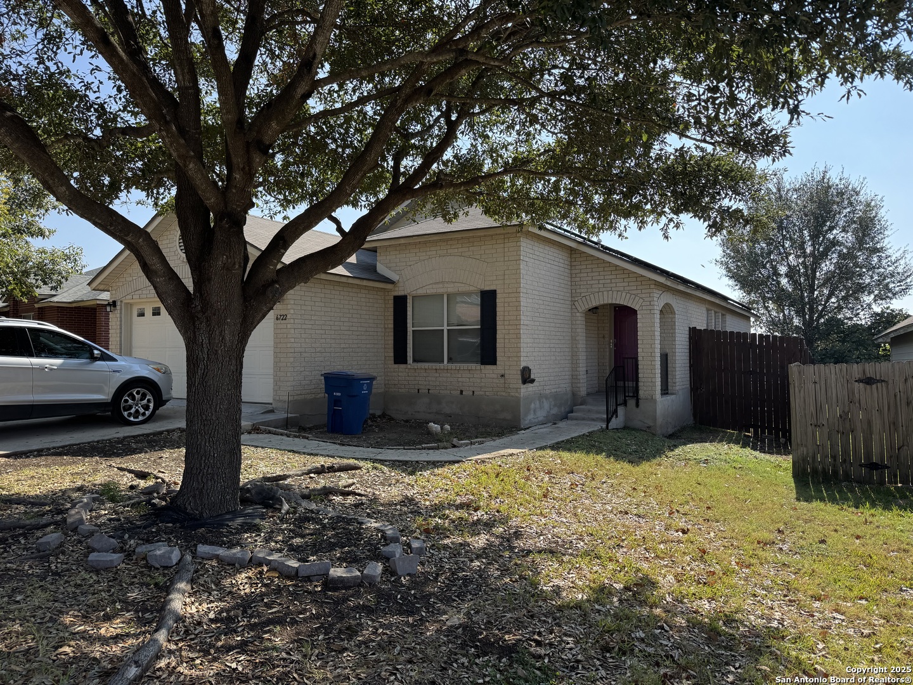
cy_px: 342
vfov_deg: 56.8
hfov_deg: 71.6
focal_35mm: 24
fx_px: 633
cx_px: 456
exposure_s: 1/1560
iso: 80
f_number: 1.78
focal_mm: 6.76
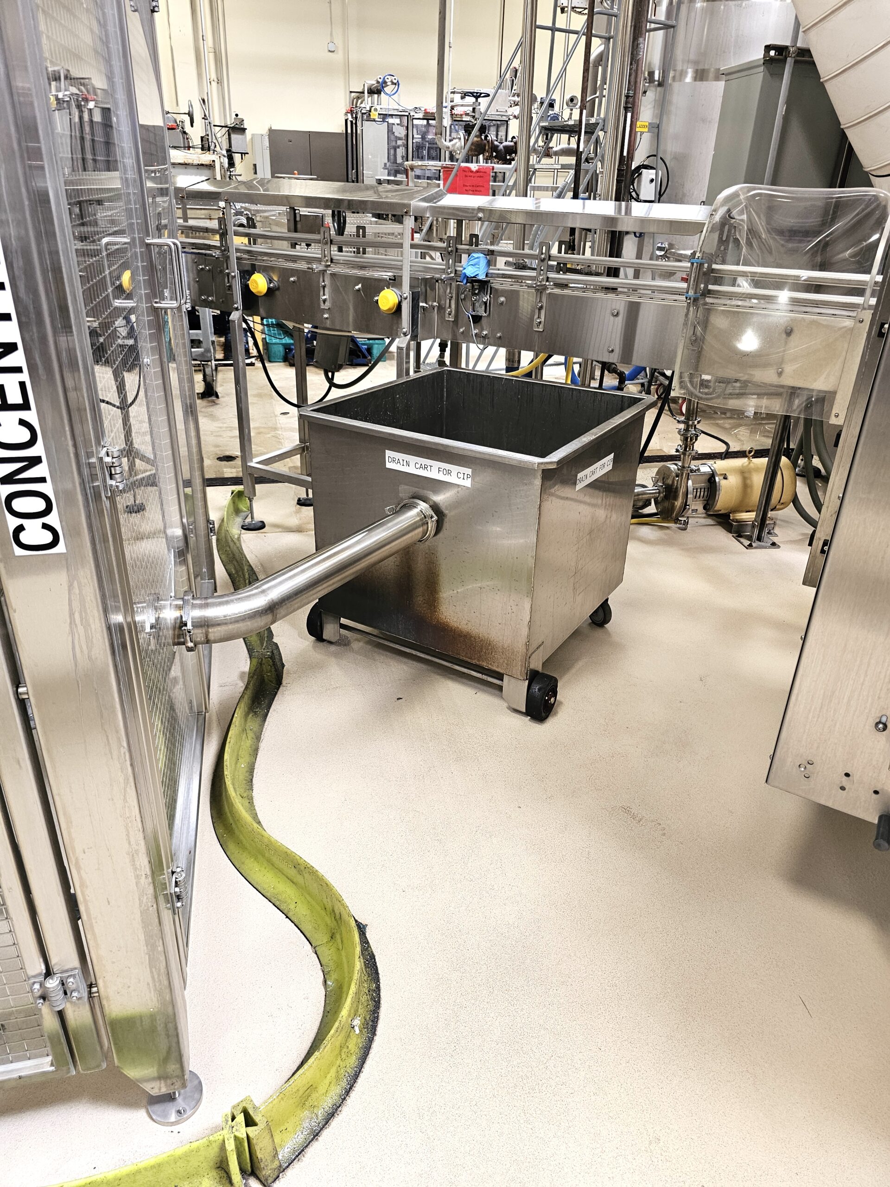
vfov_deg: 73.9
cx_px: 445
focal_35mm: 23
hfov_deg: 58.9
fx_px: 788
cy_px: 594
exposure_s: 1/120
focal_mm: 6.3
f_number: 1.7
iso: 200
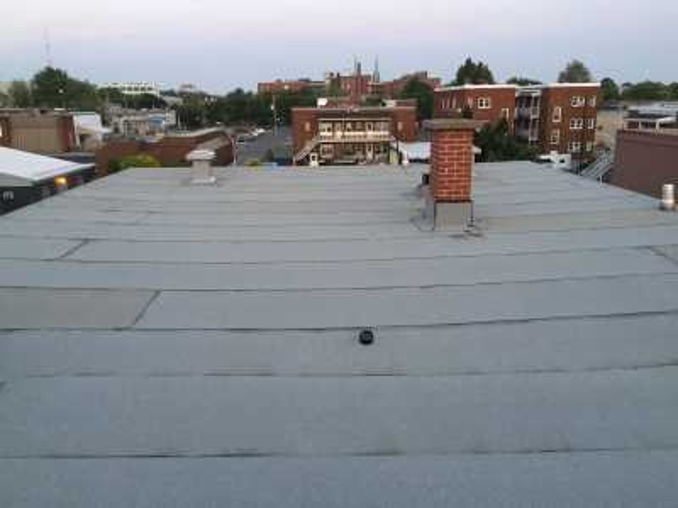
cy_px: 254
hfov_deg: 61.7
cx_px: 339
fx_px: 568
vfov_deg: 48.2
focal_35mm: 29
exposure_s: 1/30
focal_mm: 4.15
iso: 40
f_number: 2.2
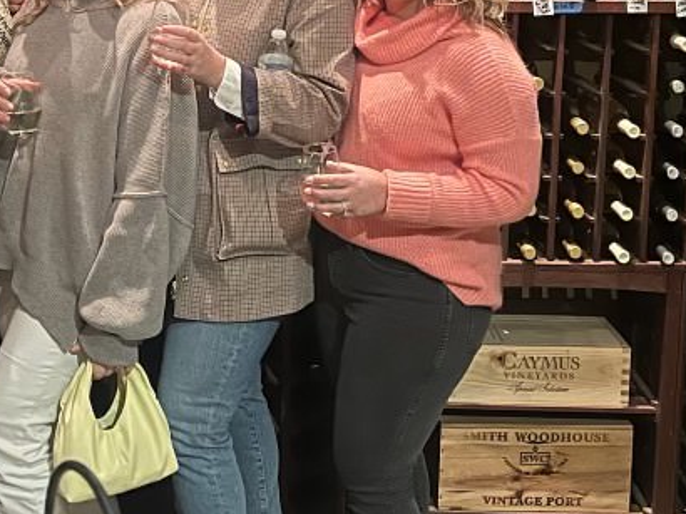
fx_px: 1287
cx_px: 141
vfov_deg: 21.6
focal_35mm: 65
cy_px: -20
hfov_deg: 29.2
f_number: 1.5
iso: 1000
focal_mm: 5.7
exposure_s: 1/17
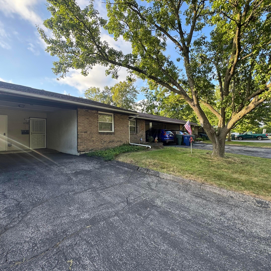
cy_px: 134
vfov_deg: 84.0
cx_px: 139
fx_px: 151
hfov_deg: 84.0
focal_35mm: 17
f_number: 2.2
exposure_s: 1/184
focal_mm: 2.22
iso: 40
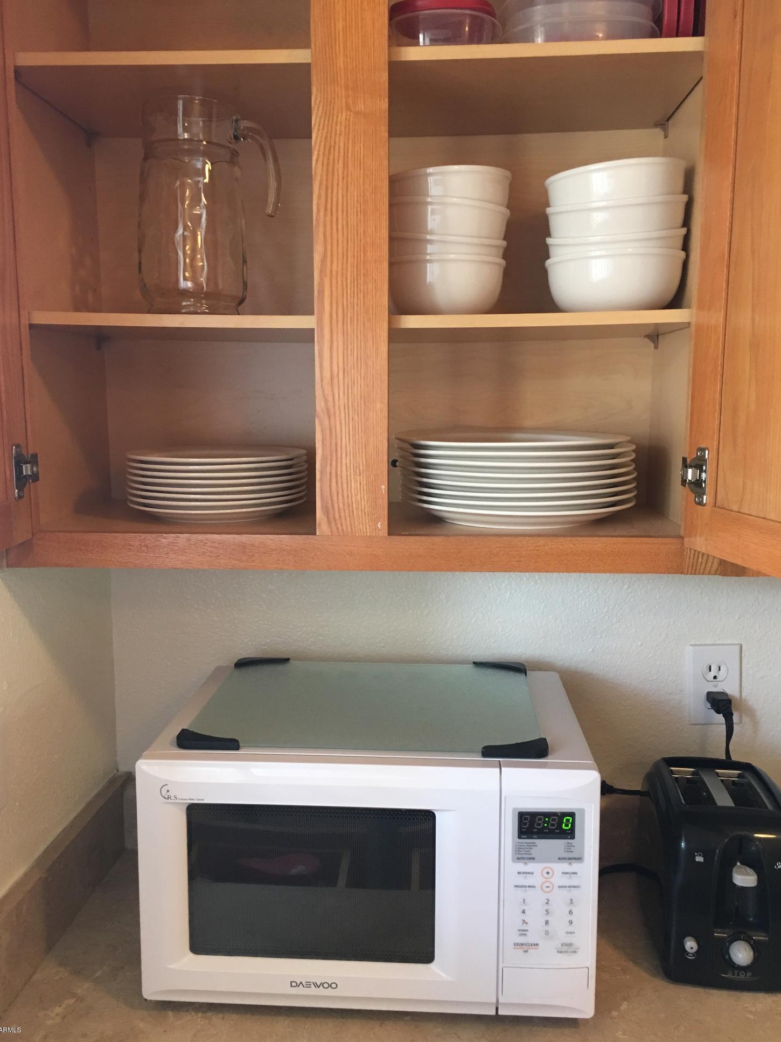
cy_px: 525
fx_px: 902
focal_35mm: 30
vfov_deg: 60.0
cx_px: 382
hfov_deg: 46.8
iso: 80
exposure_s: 1/17
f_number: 2.2
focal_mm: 4.15
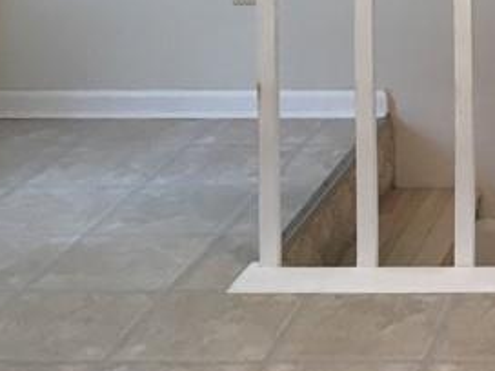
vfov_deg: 12.5
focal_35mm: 109
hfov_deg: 16.2
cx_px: 786
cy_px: -271
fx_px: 1559
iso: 80
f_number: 2.2
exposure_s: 1/30
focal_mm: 4.15
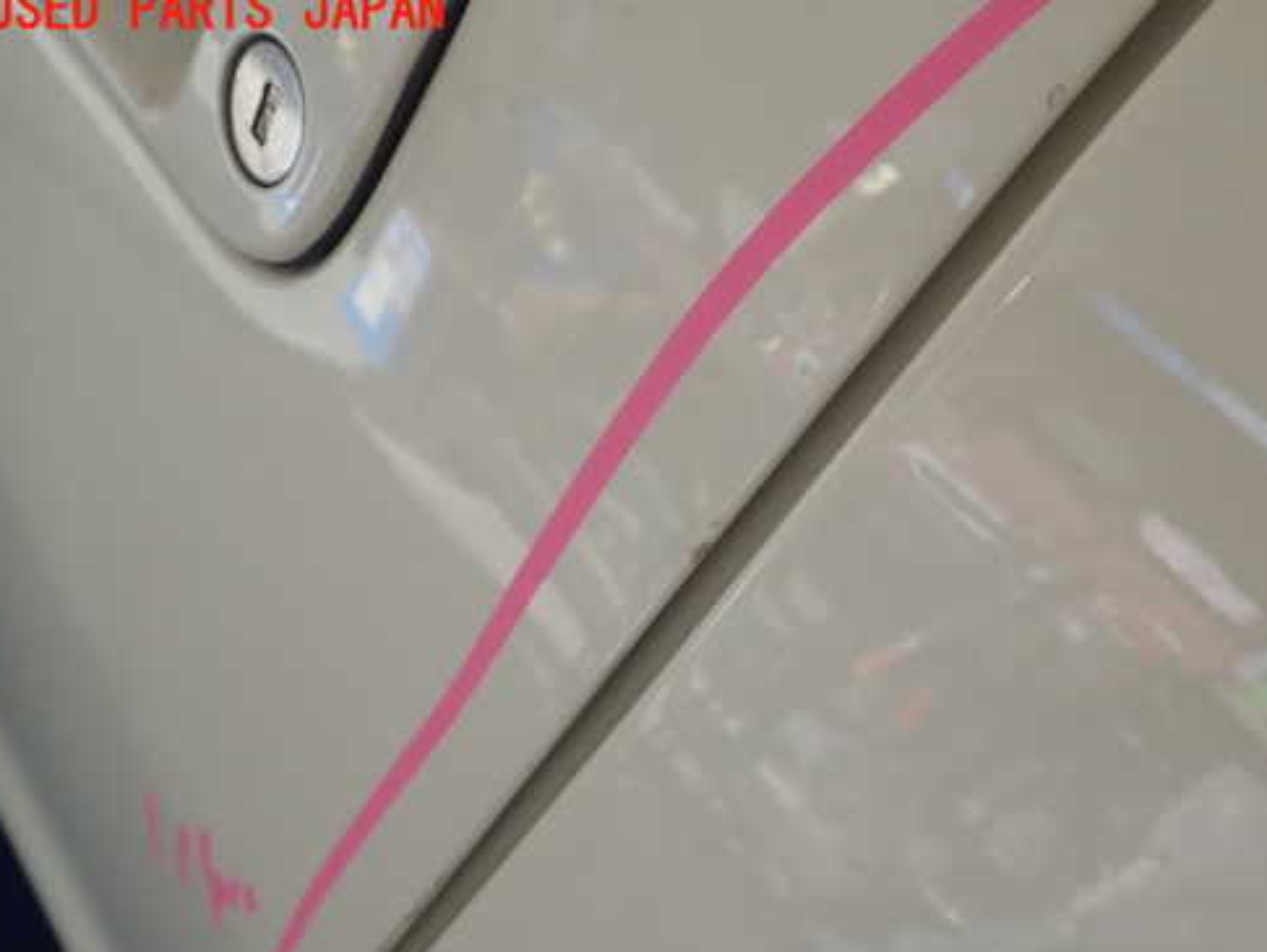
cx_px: 753
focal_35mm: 37
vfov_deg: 38.6
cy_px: 566
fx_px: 1355
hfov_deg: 49.8
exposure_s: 1/100
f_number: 2.3
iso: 100
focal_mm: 5.5
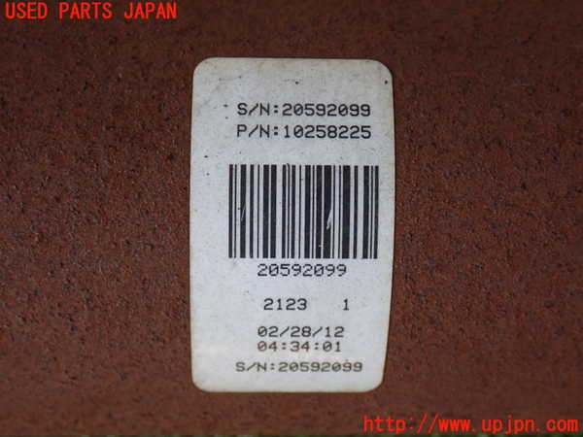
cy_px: 218
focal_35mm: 50
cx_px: 292
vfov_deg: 29.1
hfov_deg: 38.2
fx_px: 842
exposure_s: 1/60
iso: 200
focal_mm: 9.01
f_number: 3.2
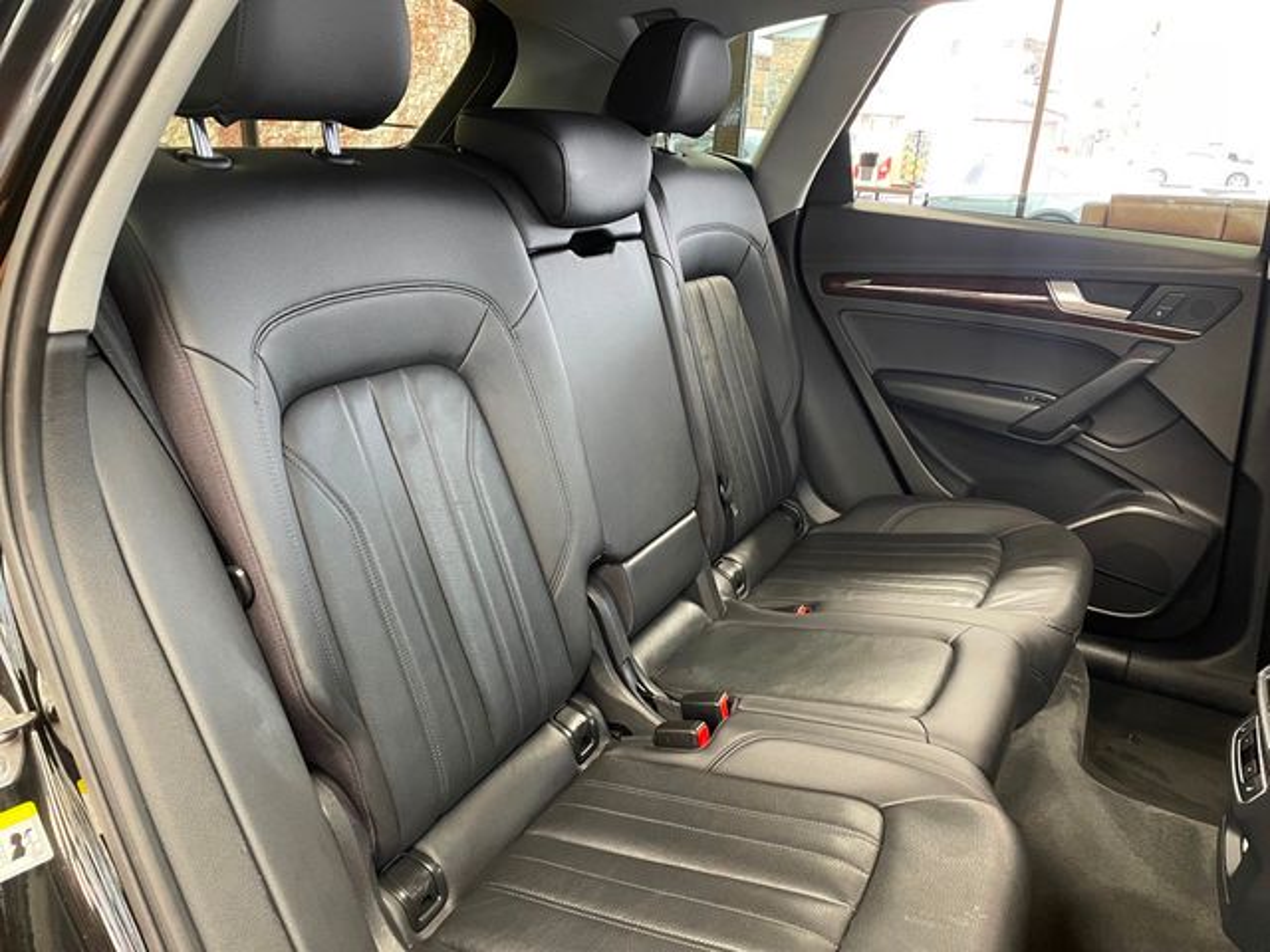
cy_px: 476
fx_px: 954
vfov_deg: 53.1
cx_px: 635
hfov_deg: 67.3
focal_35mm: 26
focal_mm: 4.2
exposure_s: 1/40
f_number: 1.6
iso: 500
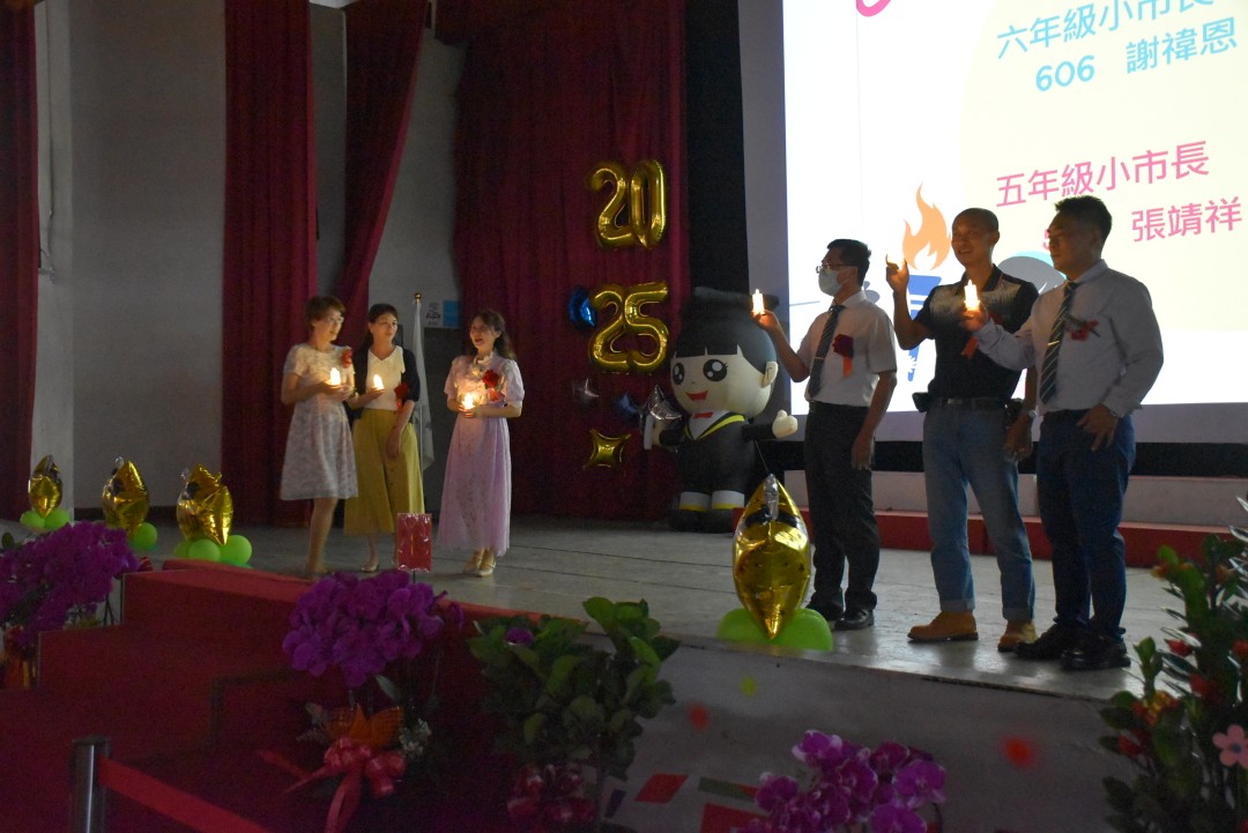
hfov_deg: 47.9
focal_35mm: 40
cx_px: 624
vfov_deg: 33.0
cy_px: 416
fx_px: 1404
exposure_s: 1/60
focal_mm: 27
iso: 9000
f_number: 4
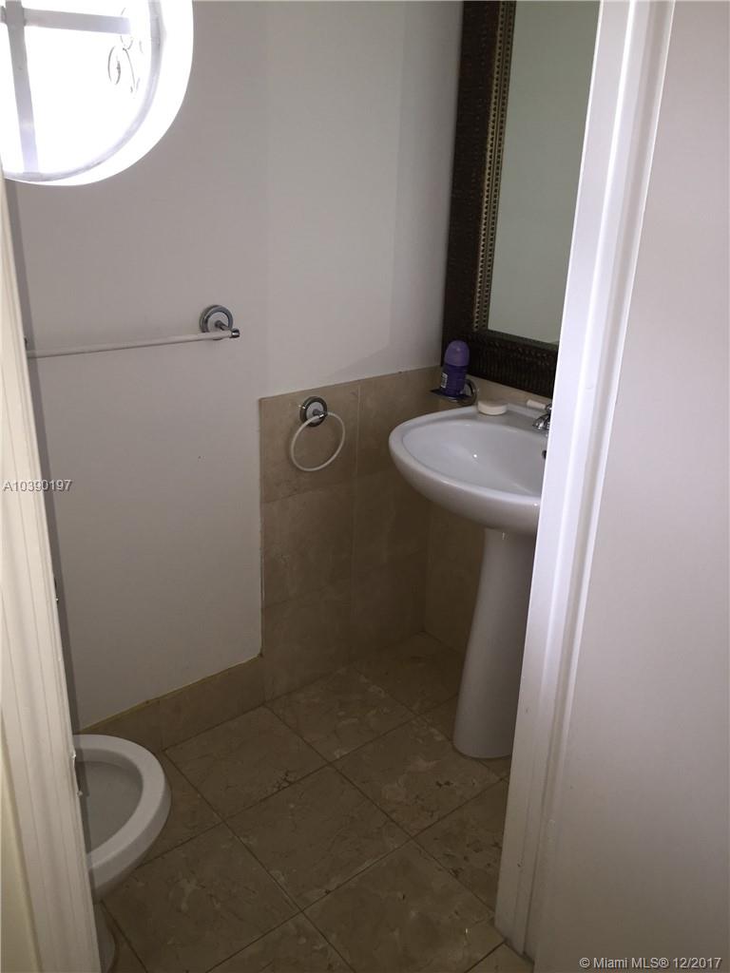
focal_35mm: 29
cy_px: 486
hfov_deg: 48.2
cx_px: 365
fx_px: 815
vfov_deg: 61.7
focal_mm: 4.15
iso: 50
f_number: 2.2
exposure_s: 1/30
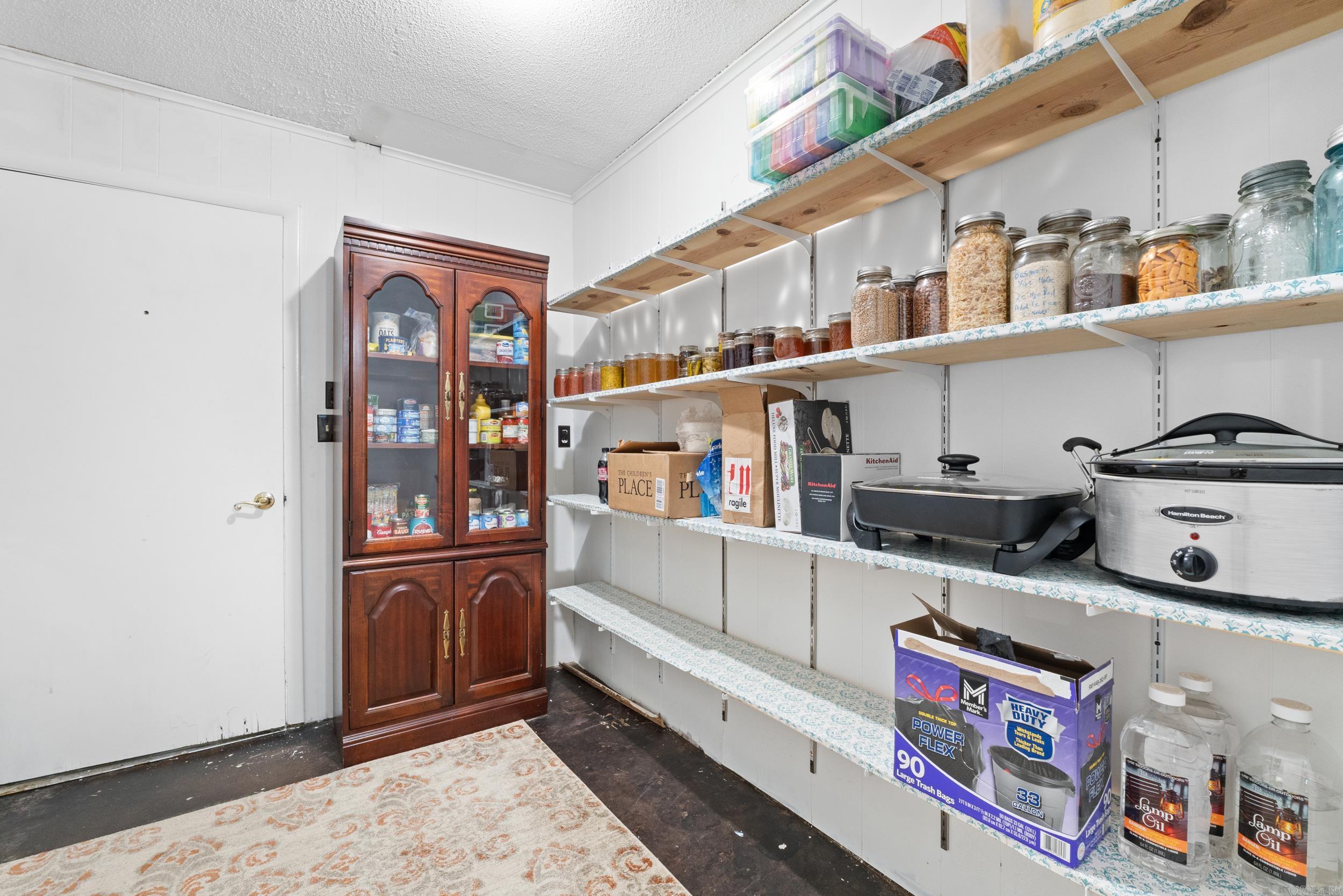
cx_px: 672
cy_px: 448
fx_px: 582
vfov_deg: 75.1
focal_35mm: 16
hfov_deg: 98.2
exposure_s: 1.3
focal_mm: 10.4
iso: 400
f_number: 7.1
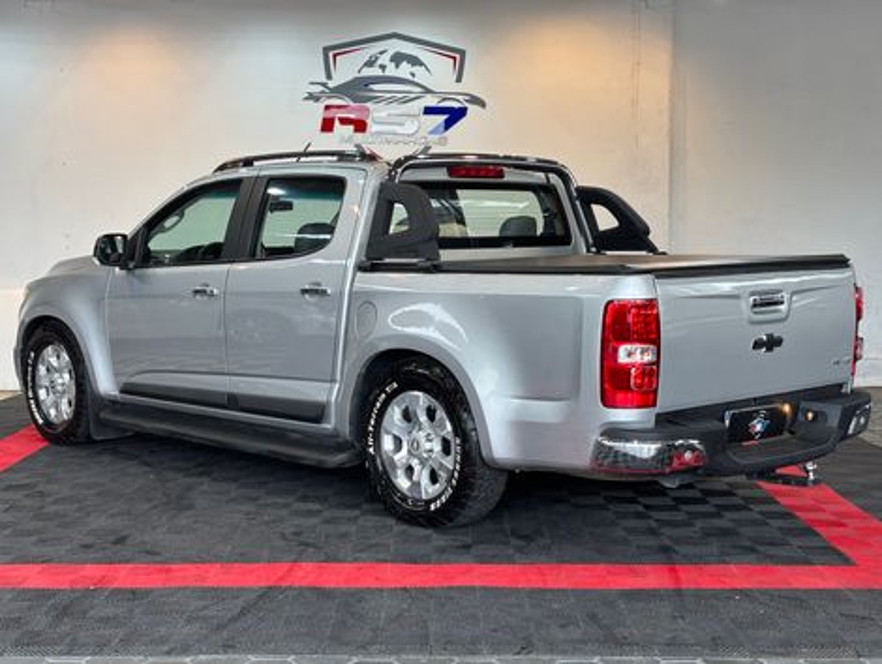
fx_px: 1327
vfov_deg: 28.1
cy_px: 332
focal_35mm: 52
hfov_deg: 36.8
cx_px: 441
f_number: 1.6
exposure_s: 1/120
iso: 32
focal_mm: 5.96
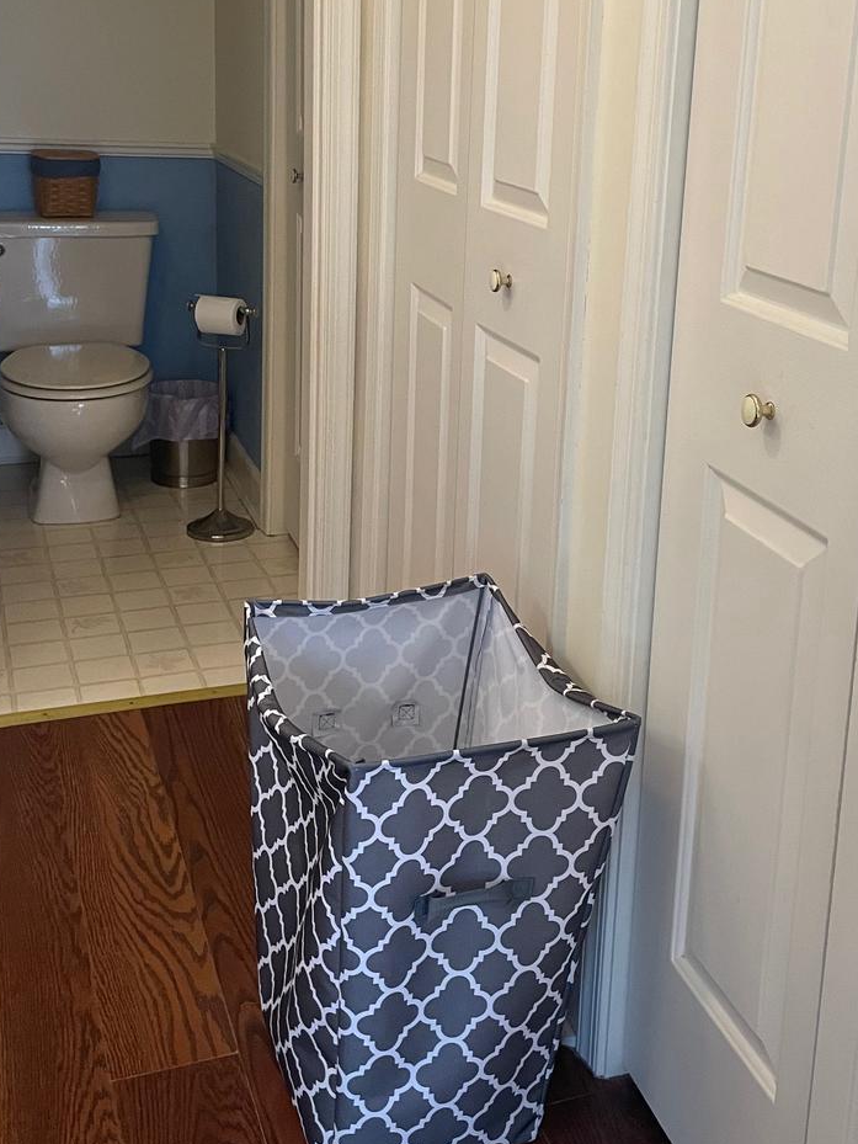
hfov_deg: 33.3
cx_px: 572
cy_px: 381
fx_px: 1421
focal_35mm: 43
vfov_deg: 43.2
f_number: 1.6
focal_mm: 4.2
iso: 200
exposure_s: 1/60
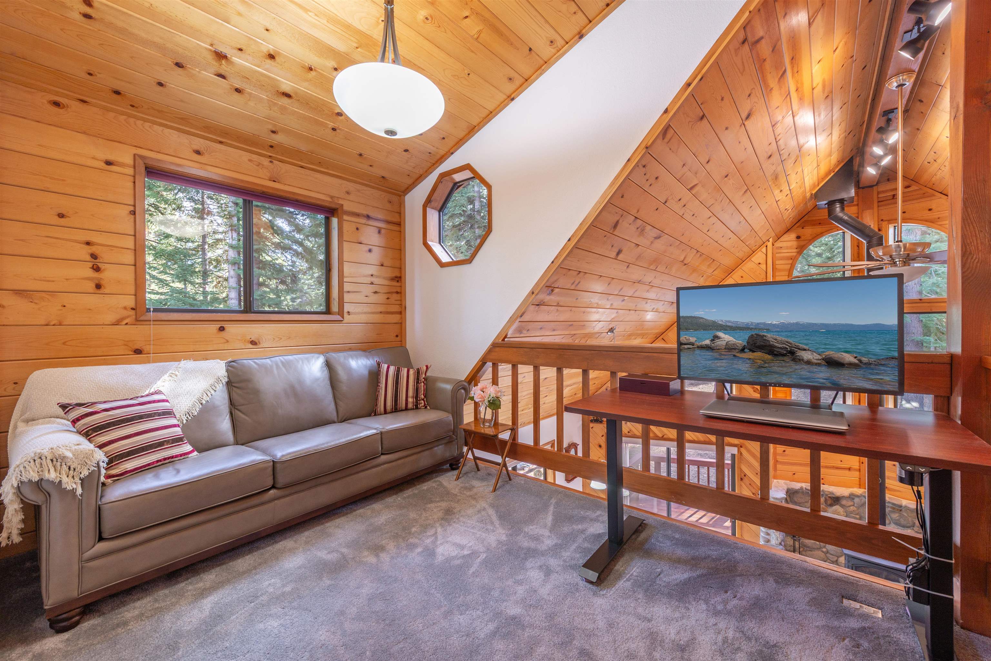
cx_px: 496
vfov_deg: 81.2
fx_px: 385
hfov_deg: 104.2
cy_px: 330
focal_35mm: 14
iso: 50
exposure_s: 1/8
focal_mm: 14
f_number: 8
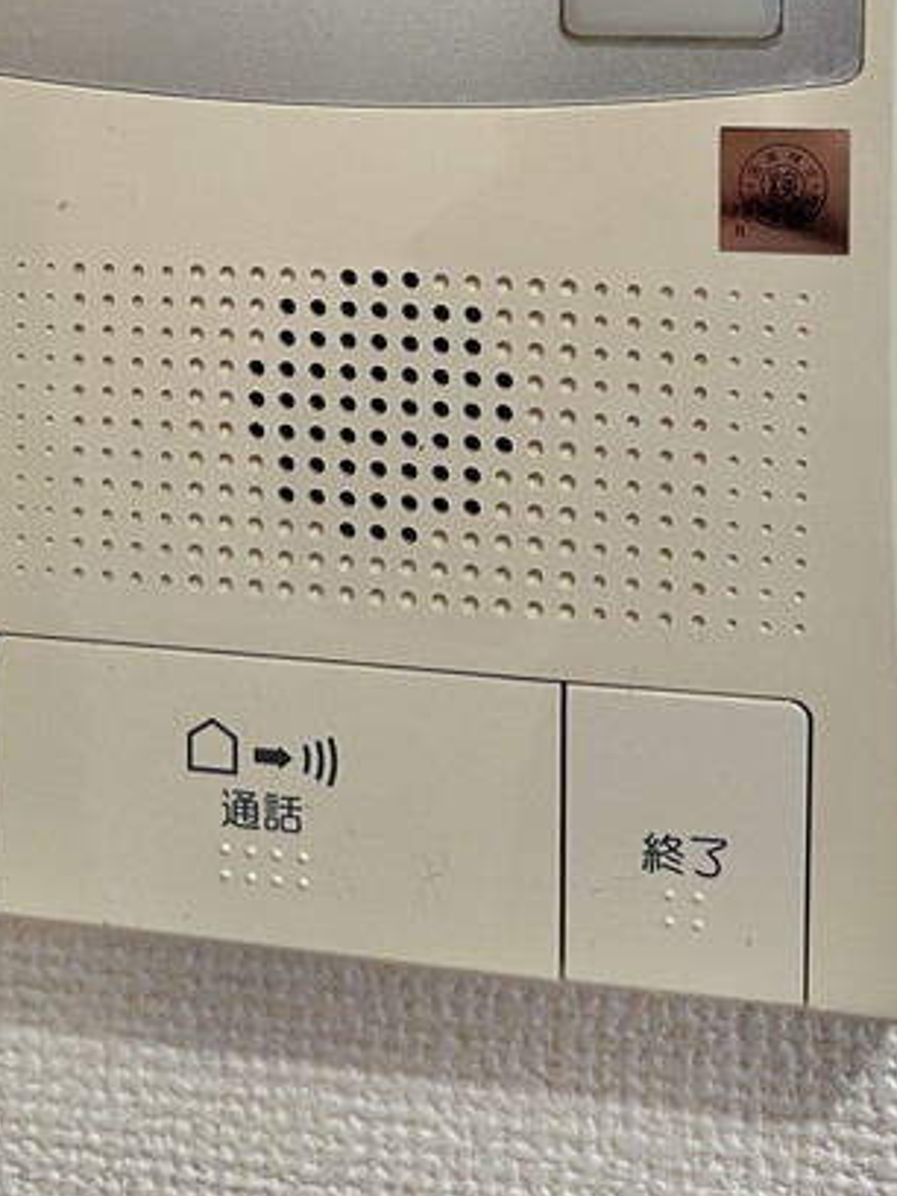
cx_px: 396
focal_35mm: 51
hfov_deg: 28.5
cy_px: 32
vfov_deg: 34.5
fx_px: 1762
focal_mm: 5.7
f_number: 1.5
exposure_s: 1/50
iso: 100
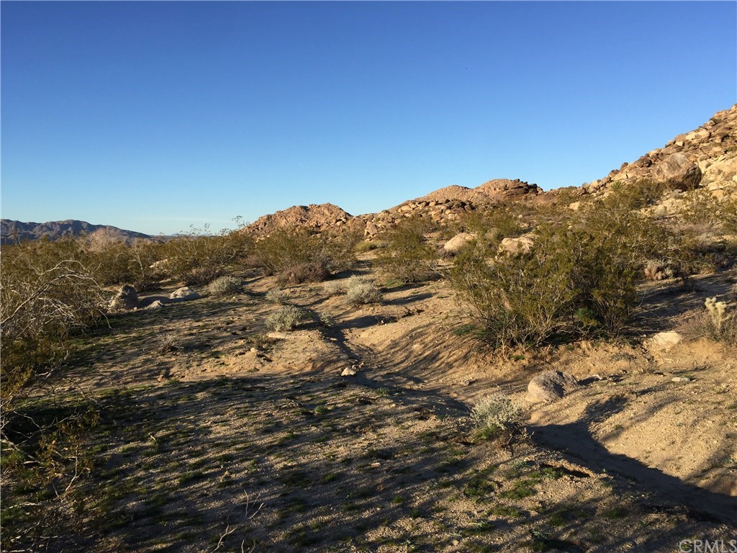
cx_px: 368
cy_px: 276
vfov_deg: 48.2
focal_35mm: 29
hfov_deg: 61.7
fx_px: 617
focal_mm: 4.15
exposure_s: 1/1068
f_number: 2.2
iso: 32
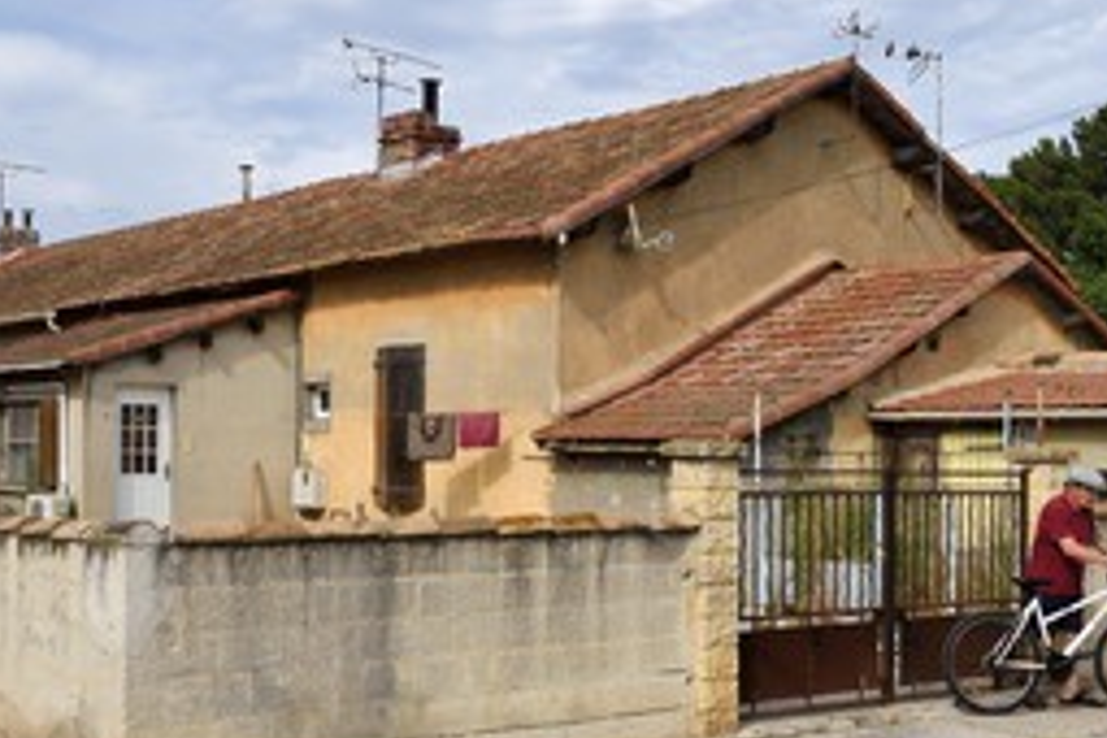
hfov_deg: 38.8
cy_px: 360
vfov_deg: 26.5
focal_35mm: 51
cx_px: 478
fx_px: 1568
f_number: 14
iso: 200
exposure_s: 1/200
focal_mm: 31
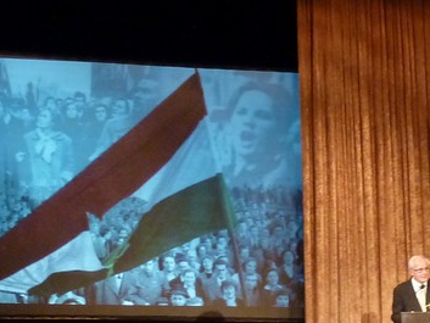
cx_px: 178
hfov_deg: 22.5
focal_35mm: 87
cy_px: 233
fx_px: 1081
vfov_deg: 16.9
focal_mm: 4.4
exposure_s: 1/8
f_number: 3.3
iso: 400
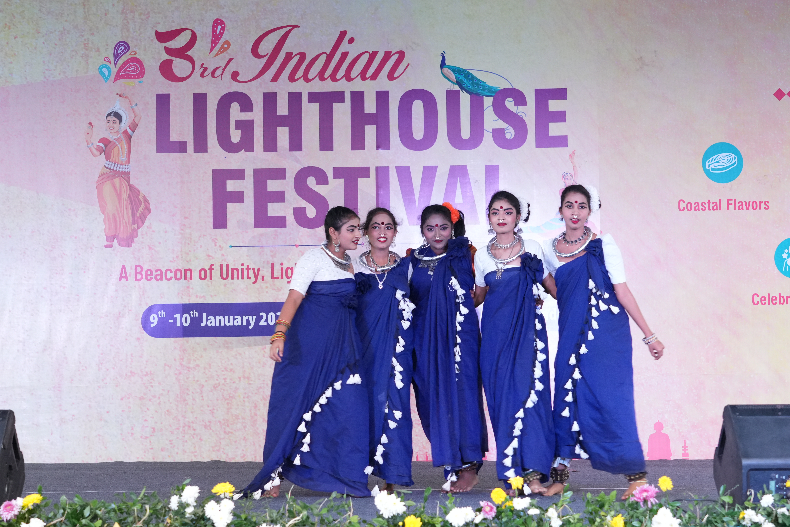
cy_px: 264
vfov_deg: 18.2
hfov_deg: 27.0
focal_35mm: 75
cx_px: 395
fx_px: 1646
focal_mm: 50
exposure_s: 1/160
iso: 2000
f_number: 5
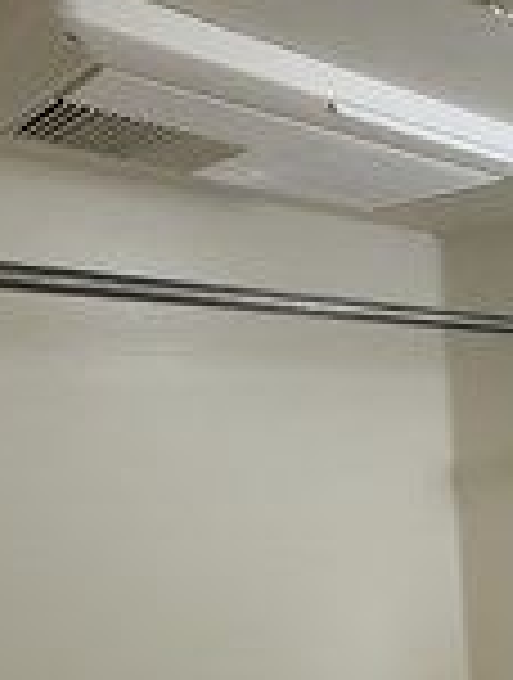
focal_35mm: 37
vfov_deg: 40.1
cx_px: 616
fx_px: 728
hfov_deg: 32.2
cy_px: 757
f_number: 2.2
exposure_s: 1/100
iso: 160
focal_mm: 2.22
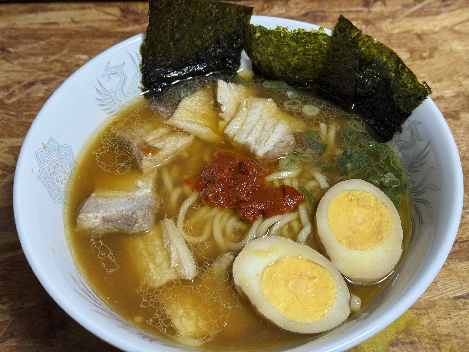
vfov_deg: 30.3
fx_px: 650
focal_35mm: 48
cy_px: 176
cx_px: 234
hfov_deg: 39.7
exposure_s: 1/60
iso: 125
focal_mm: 6.76
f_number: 1.78
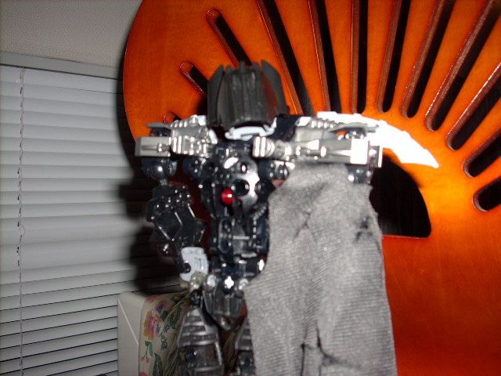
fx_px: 536
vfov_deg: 38.7
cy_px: 188
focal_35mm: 37
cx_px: 250
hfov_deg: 50.1
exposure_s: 1/60
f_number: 2.8
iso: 64
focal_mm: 6.2
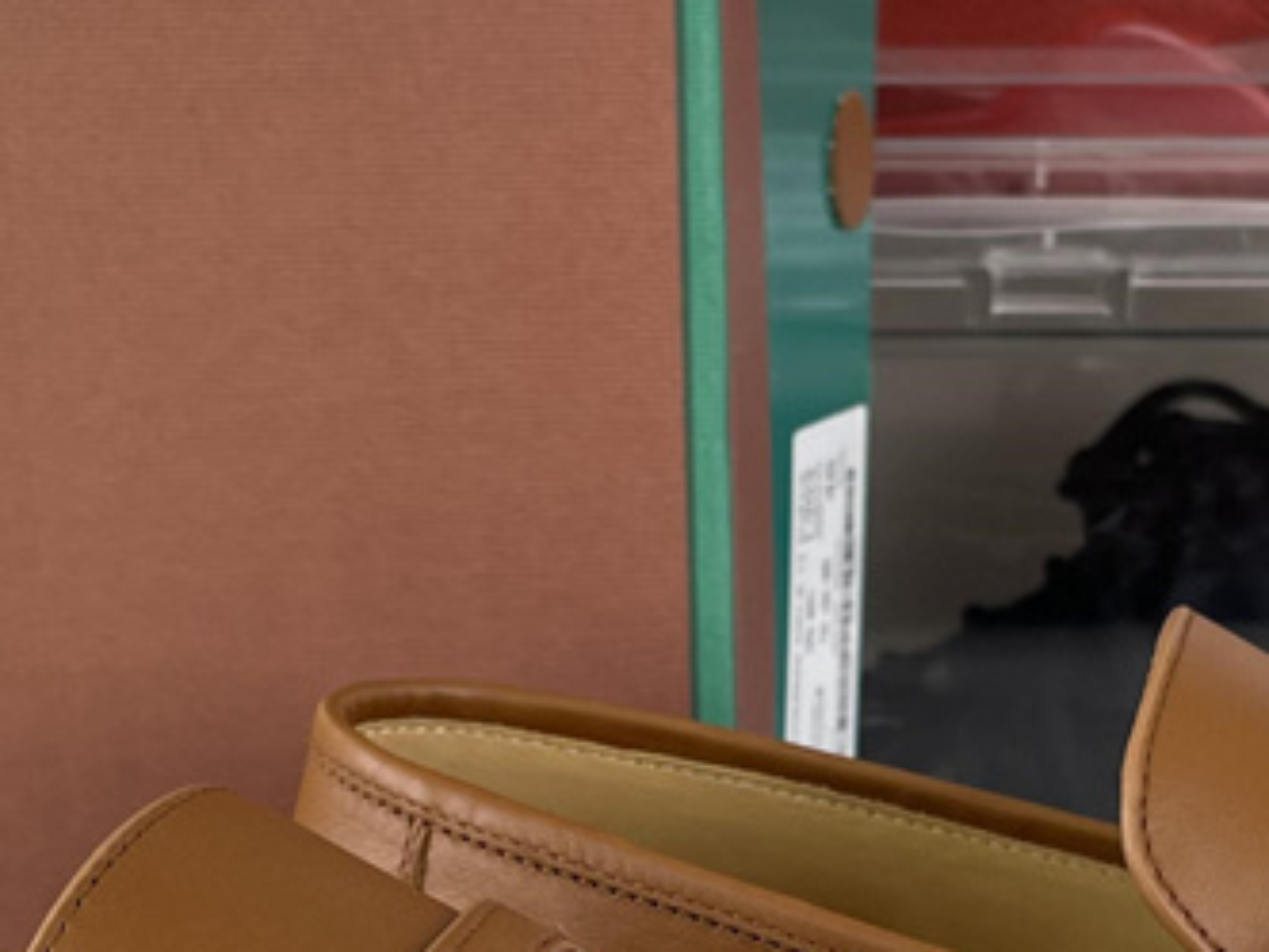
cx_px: 849
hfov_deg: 20.8
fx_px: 3446
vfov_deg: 15.4
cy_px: 986
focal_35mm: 94
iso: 32
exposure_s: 1/113
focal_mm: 4.2
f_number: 1.6
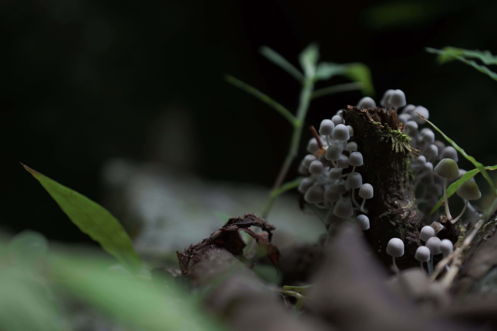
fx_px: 1035
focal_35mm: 75
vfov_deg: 18.2
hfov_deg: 27.0
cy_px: 166
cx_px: 248
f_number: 2.8
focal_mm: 50
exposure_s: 1/200
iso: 50
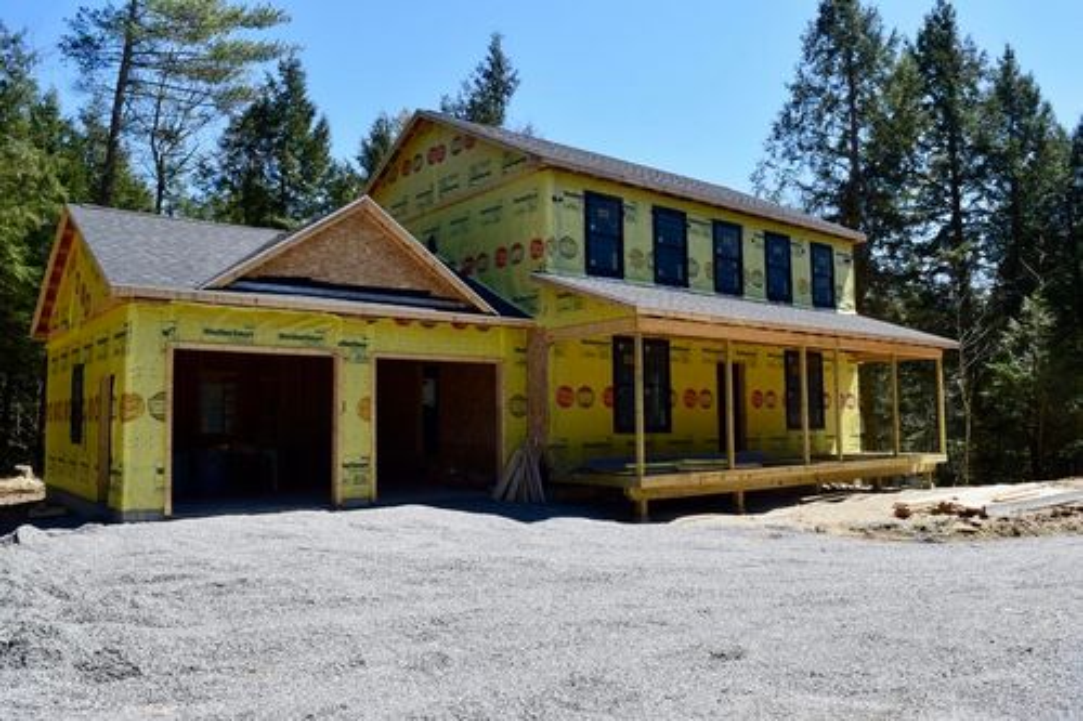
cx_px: 542
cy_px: 360
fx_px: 812
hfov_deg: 67.4
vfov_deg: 47.9
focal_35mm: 27
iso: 400
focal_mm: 18
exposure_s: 1/400
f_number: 11
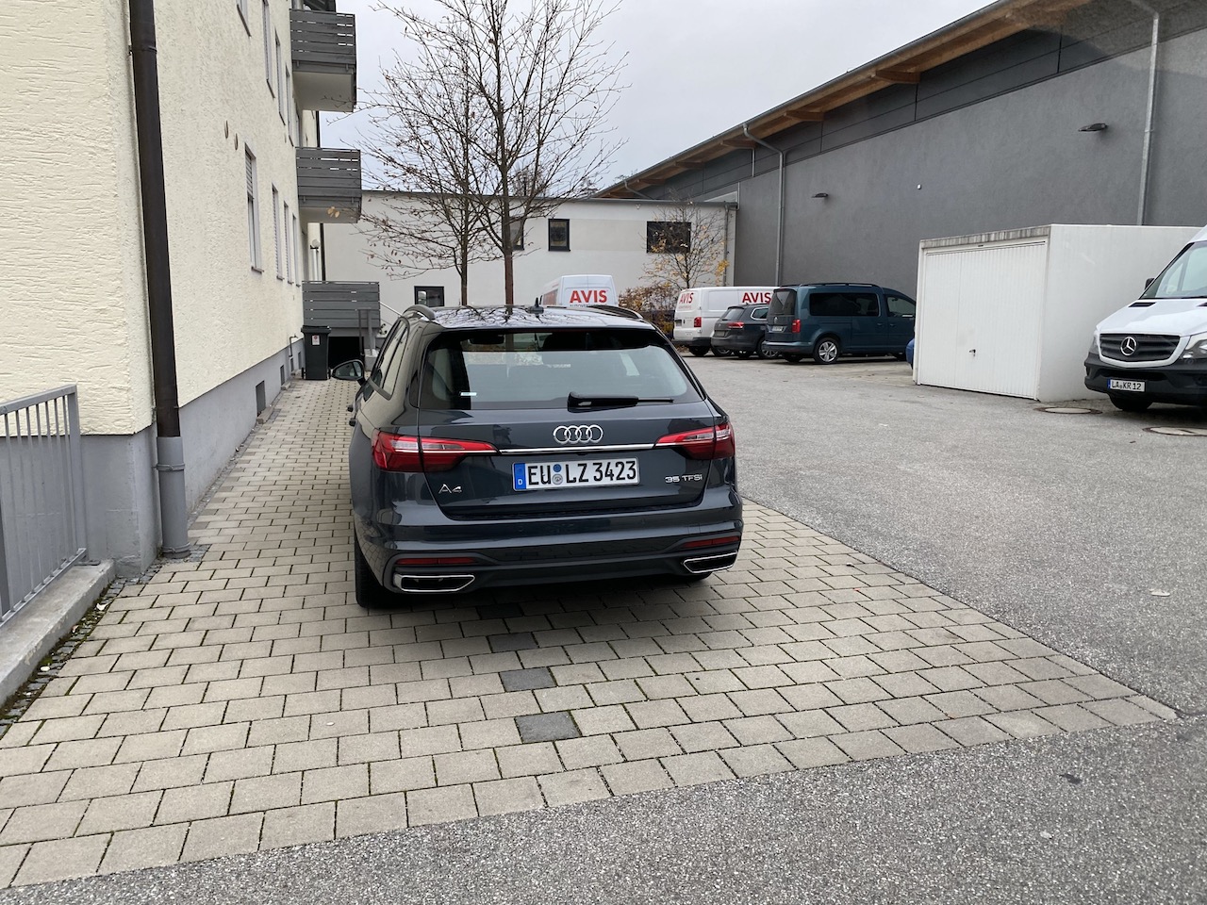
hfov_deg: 67.3
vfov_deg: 53.1
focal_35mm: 26
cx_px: 604
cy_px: 452
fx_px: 907
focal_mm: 4.25
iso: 125
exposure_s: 1/121
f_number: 1.8
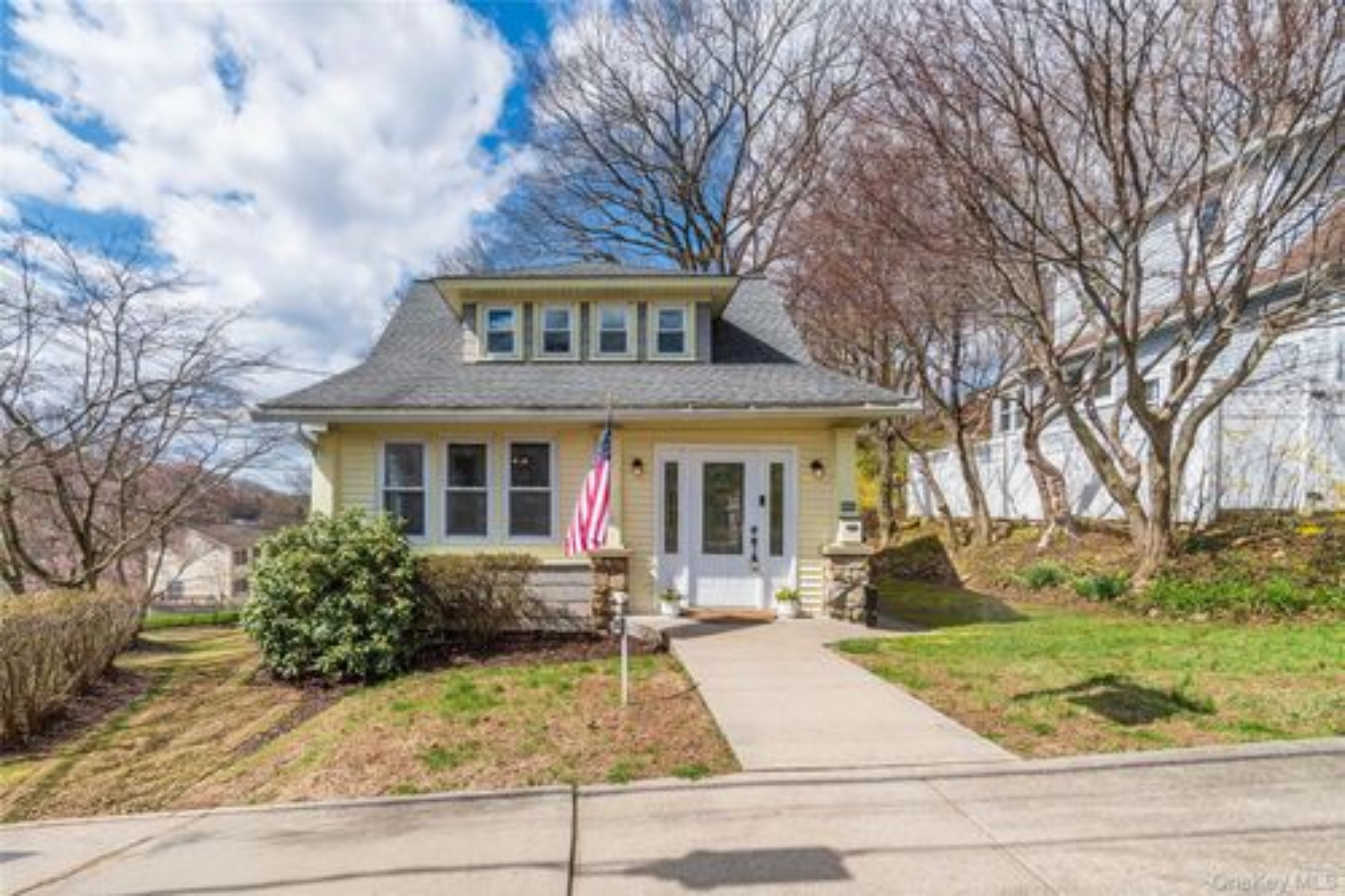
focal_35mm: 15
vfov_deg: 77.3
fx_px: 560
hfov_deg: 100.4
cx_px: 672
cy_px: 448
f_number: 8
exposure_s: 1/250
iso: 100
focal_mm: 10
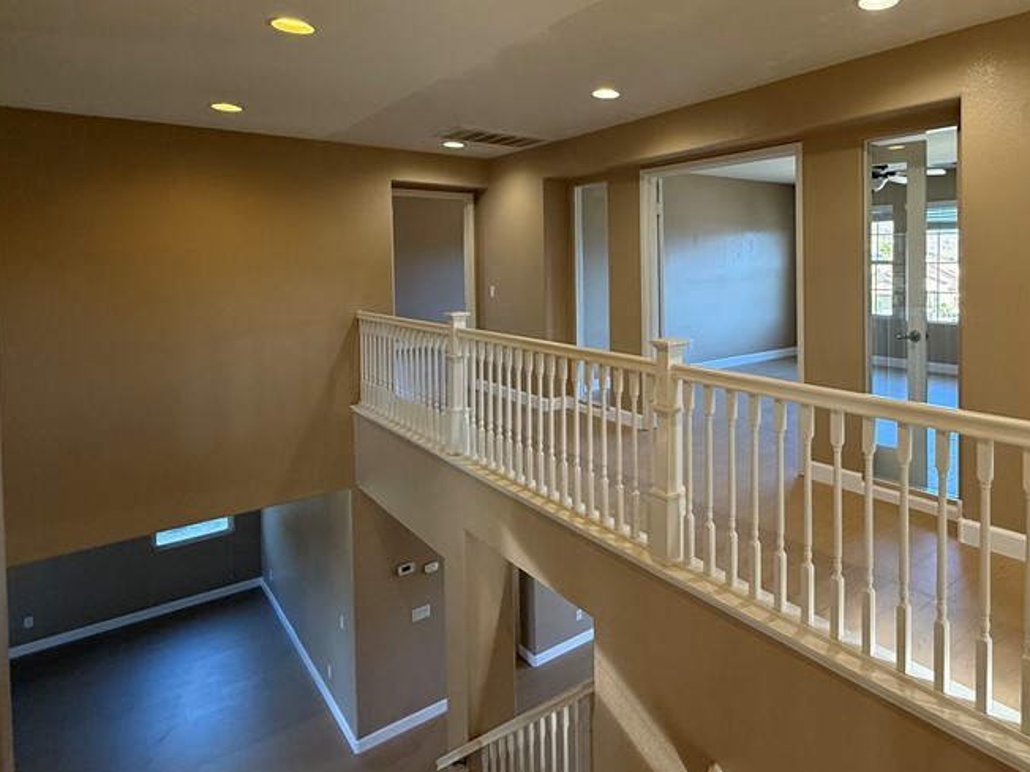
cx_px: 716
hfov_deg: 73.2
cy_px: 278
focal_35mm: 22
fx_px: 655
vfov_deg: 60.1
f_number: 2.2
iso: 250
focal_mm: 2.22
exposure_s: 1/120
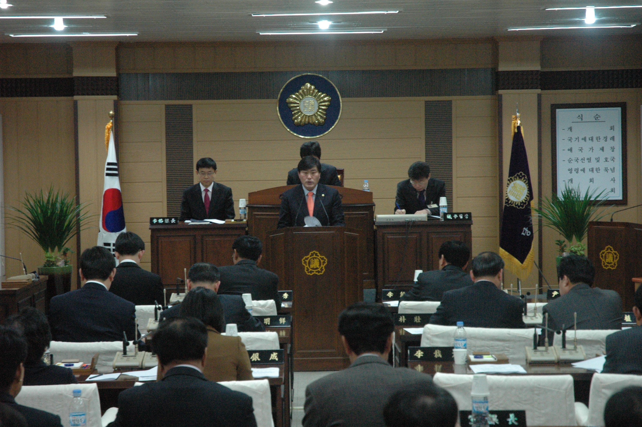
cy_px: 214
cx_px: 321
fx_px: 1657
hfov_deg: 21.9
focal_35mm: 93
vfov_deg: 14.7
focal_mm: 62
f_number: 5
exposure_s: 1/60
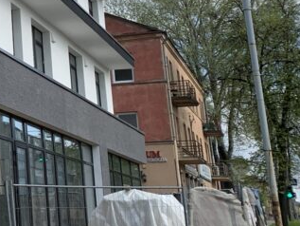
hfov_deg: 20.6
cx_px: -120
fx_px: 728
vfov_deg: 17.1
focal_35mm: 84
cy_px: -12
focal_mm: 4.25
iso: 25
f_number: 1.8
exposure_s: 1/1560
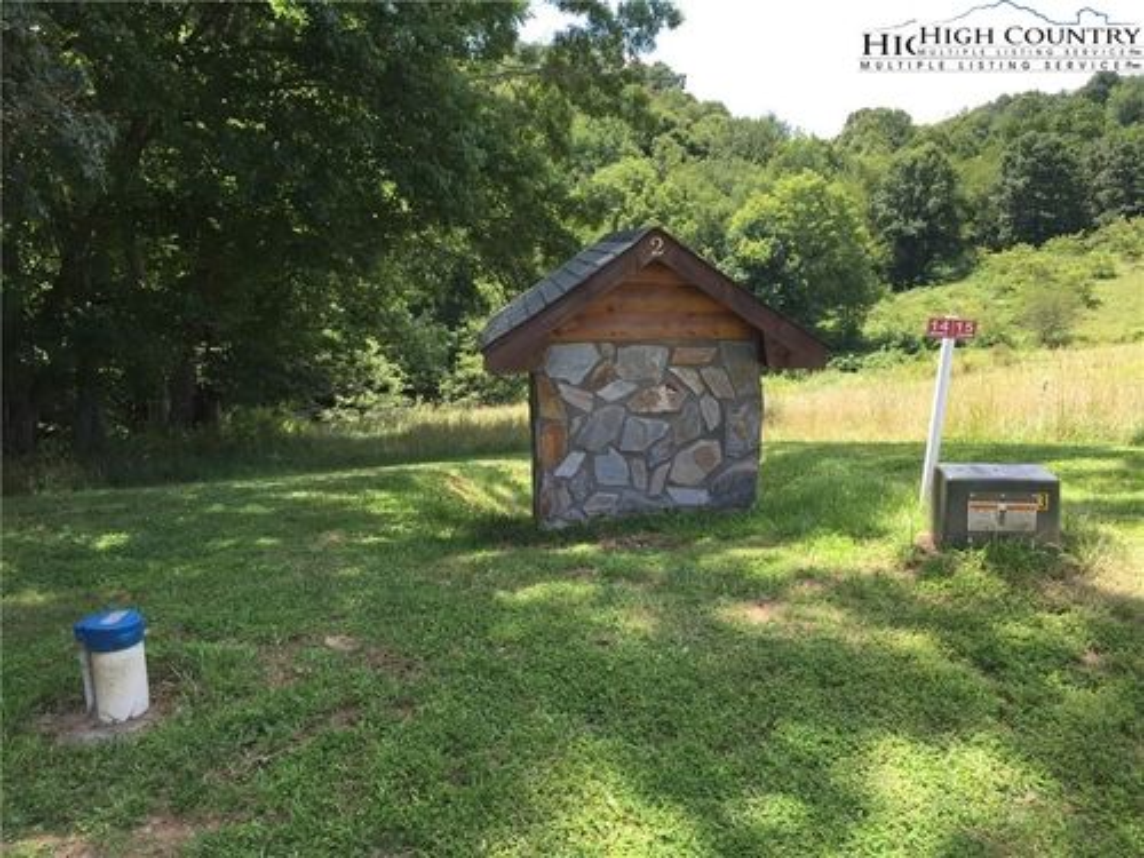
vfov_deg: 48.2
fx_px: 958
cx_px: 572
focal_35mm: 29
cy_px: 429
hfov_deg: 61.7
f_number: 2.2
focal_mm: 4.15
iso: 32
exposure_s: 1/444
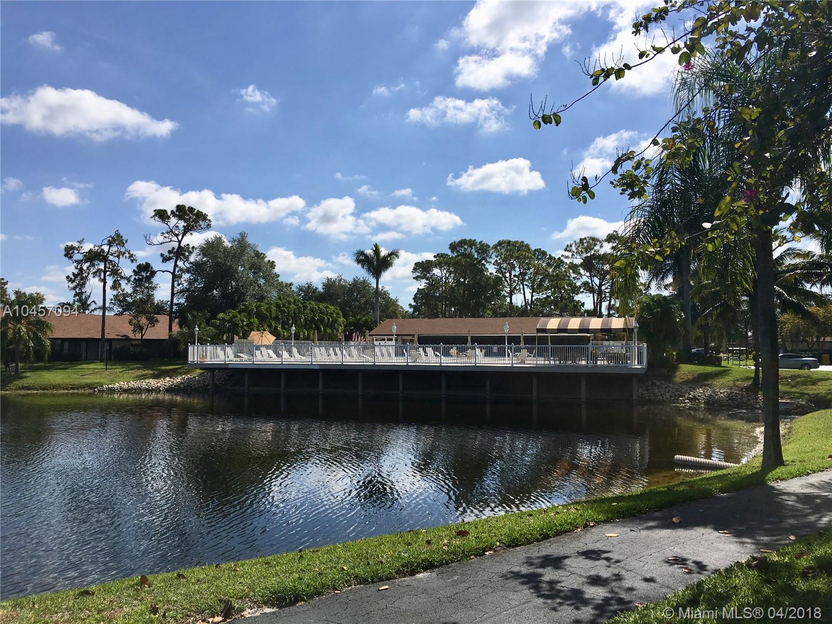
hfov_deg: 61.7
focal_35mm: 29
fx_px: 697
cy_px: 312
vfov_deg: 48.2
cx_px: 416
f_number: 2.2
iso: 25
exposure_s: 1/3077
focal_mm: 4.15
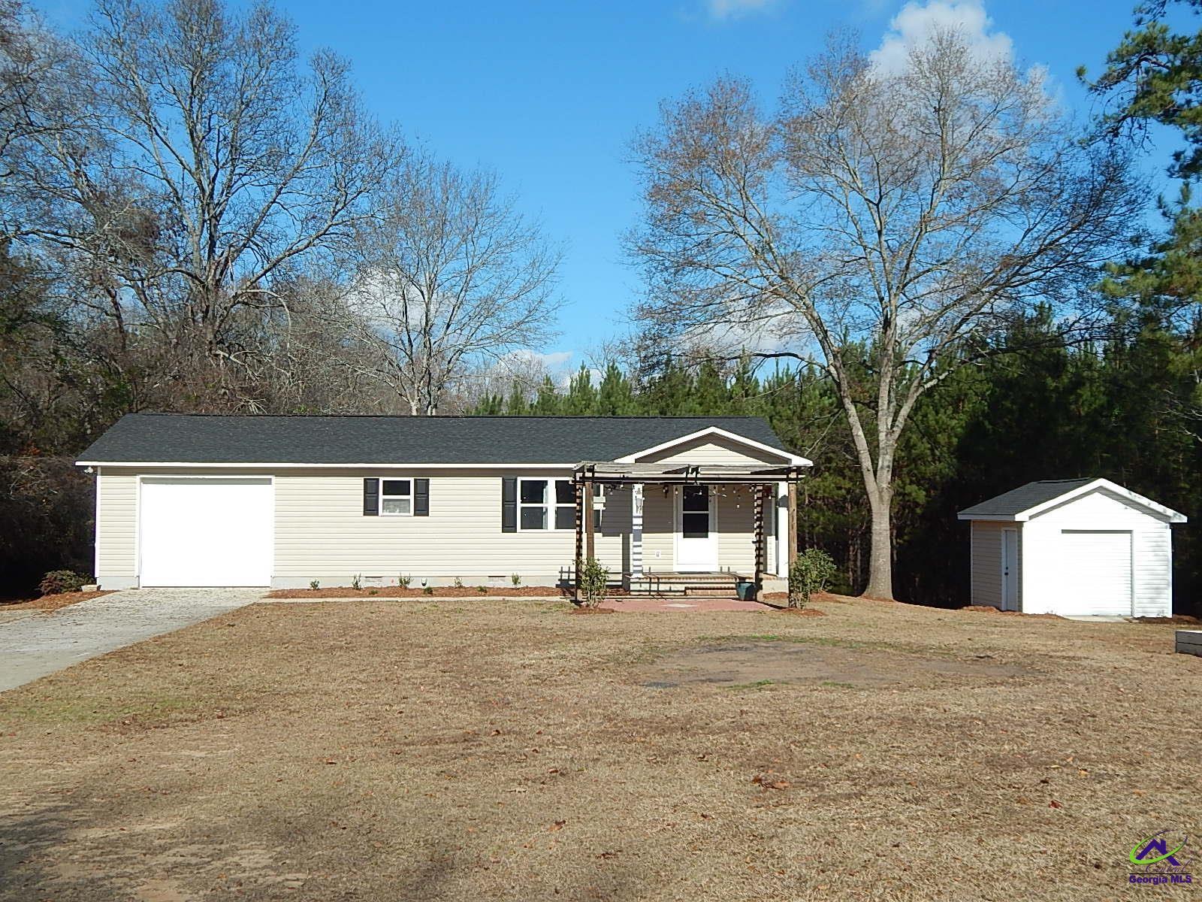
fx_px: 1320
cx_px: 601
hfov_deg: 49.0
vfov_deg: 37.7
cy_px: 451
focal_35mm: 38
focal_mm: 6.8
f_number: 6.9
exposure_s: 1/500
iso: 125
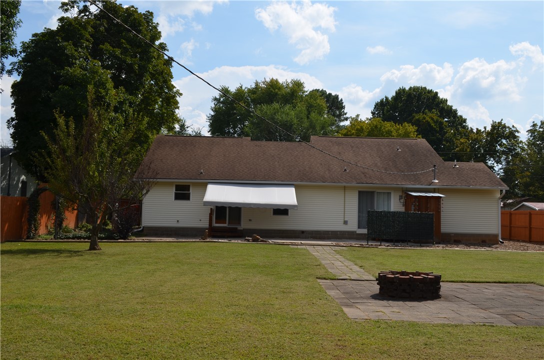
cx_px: 272
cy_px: 180
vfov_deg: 36.7
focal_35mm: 36
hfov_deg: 53.2
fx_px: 543
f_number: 10
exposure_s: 1/200
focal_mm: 24
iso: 100
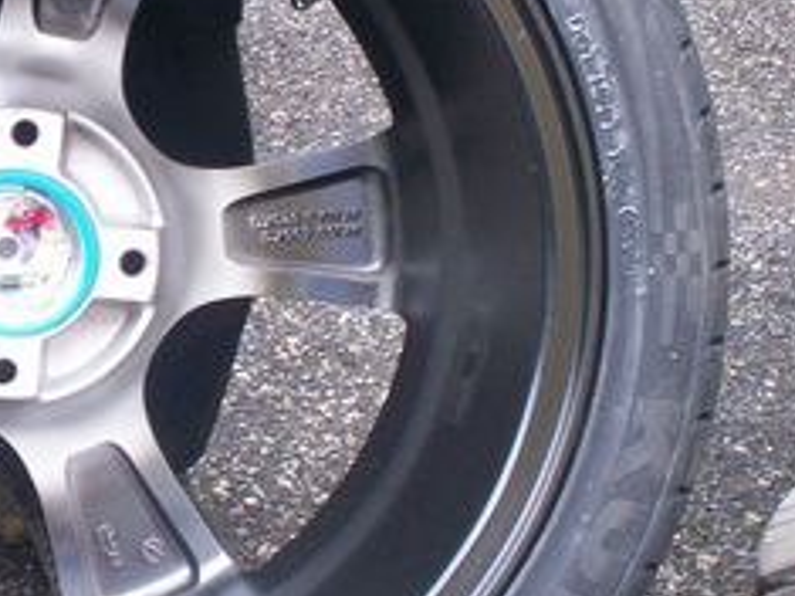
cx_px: 24
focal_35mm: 98
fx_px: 2250
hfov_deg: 19.5
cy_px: 176
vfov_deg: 15.0
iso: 140
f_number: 4.5
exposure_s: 1/17.1
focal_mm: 6
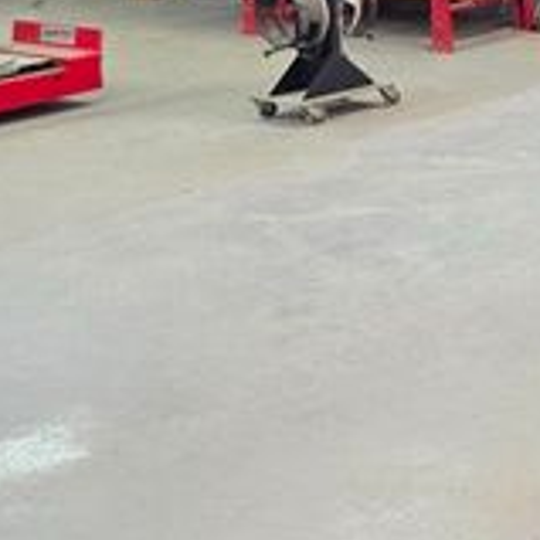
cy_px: -48
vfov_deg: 20.2
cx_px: 1070
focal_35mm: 82
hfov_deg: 16.4
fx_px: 1447
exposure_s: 1/120
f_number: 1.7
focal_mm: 6.3
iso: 160
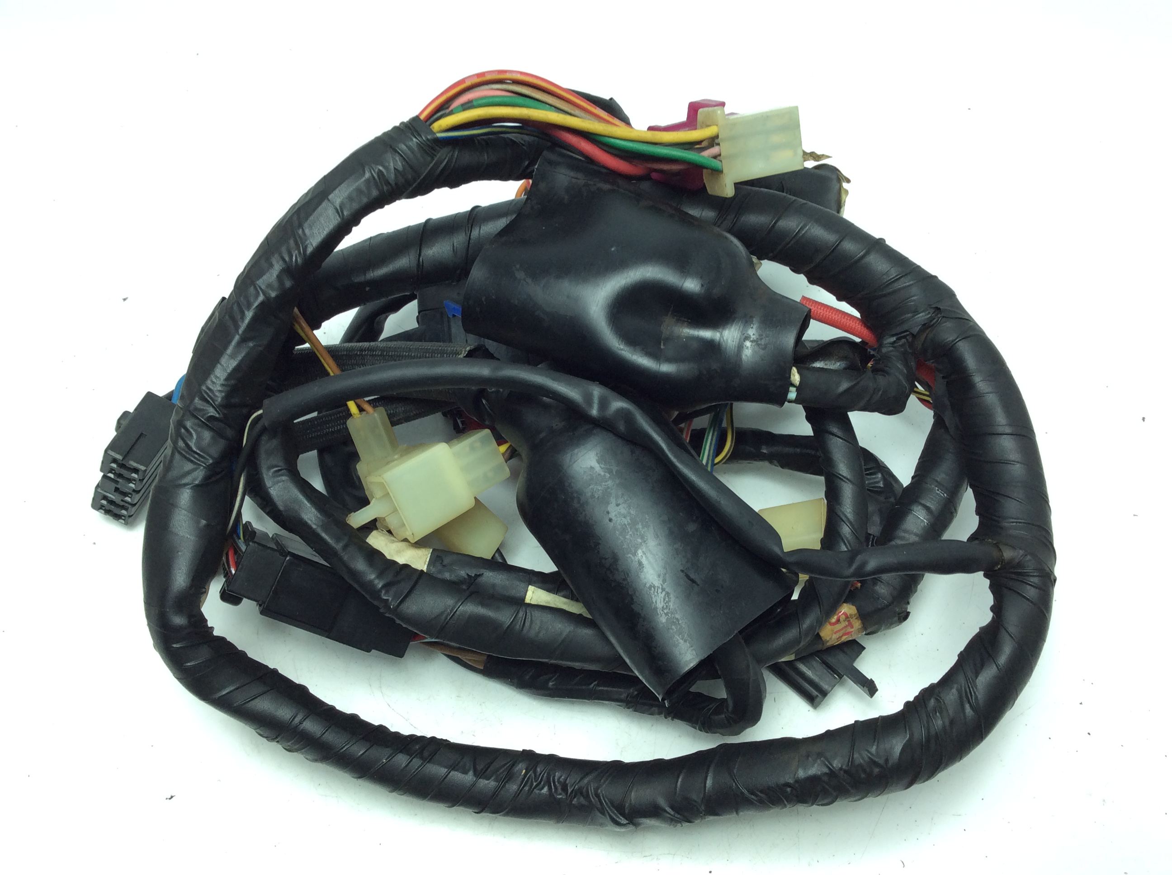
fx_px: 1082
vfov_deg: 44.1
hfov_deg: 56.9
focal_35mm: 32
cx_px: 586
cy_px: 438
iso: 32
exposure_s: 1/166
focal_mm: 3.3
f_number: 2.4
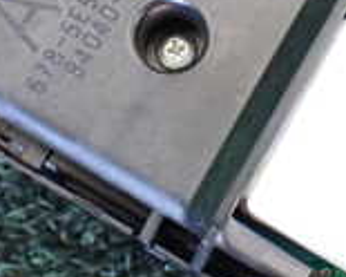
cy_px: 22
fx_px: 1157
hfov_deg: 17.0
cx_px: 192
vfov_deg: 13.5
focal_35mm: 113
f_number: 2.3
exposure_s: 1/40
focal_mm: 5.4
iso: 800
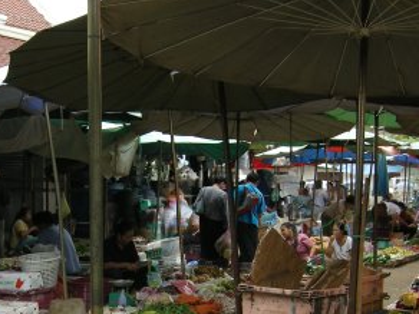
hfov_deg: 24.7
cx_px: 166
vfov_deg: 18.0
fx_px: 956
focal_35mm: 79
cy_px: 338
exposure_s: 1/89.4
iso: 64
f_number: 3.4
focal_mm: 7.5
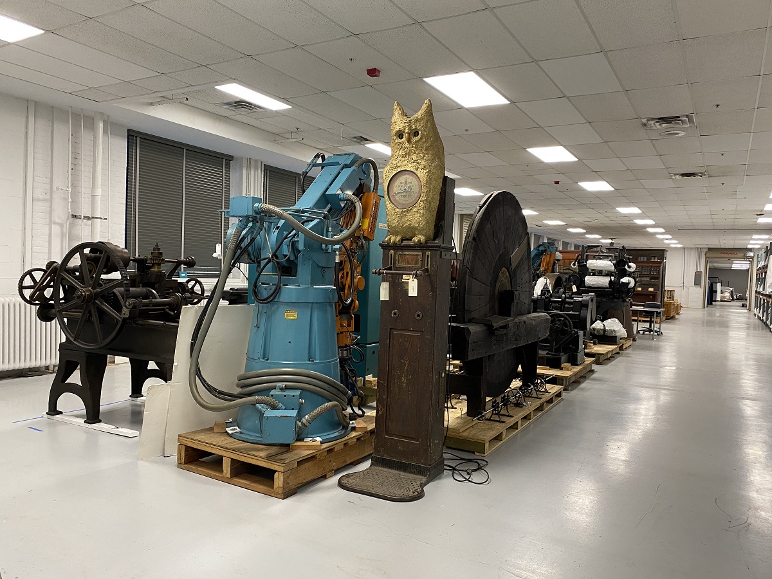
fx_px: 580
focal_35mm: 26
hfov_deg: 67.3
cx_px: 386
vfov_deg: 53.1
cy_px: 290
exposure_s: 1/59
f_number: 1.8
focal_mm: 4.25
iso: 200
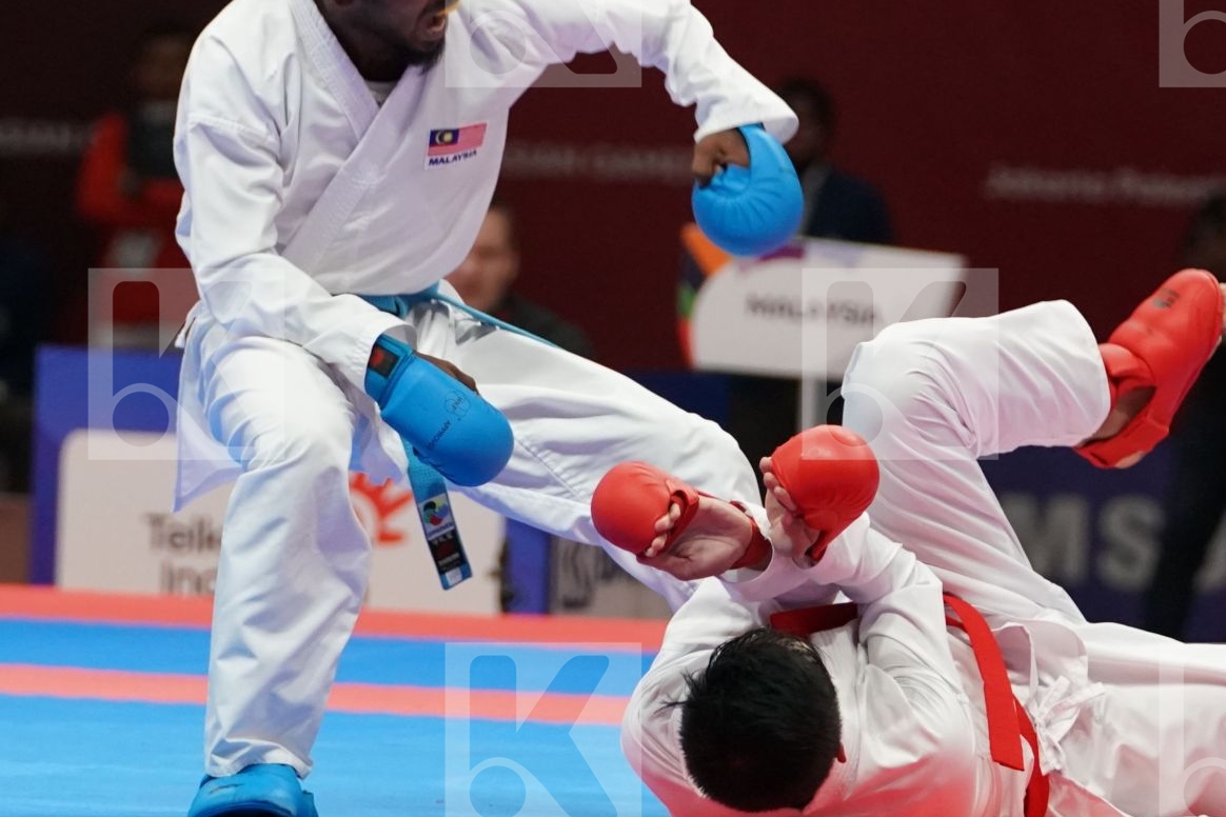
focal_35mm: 413
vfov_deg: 3.3
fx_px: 14064
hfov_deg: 5.0
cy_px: 364
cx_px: 543
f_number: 4
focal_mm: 178
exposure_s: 1/1000
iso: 4000
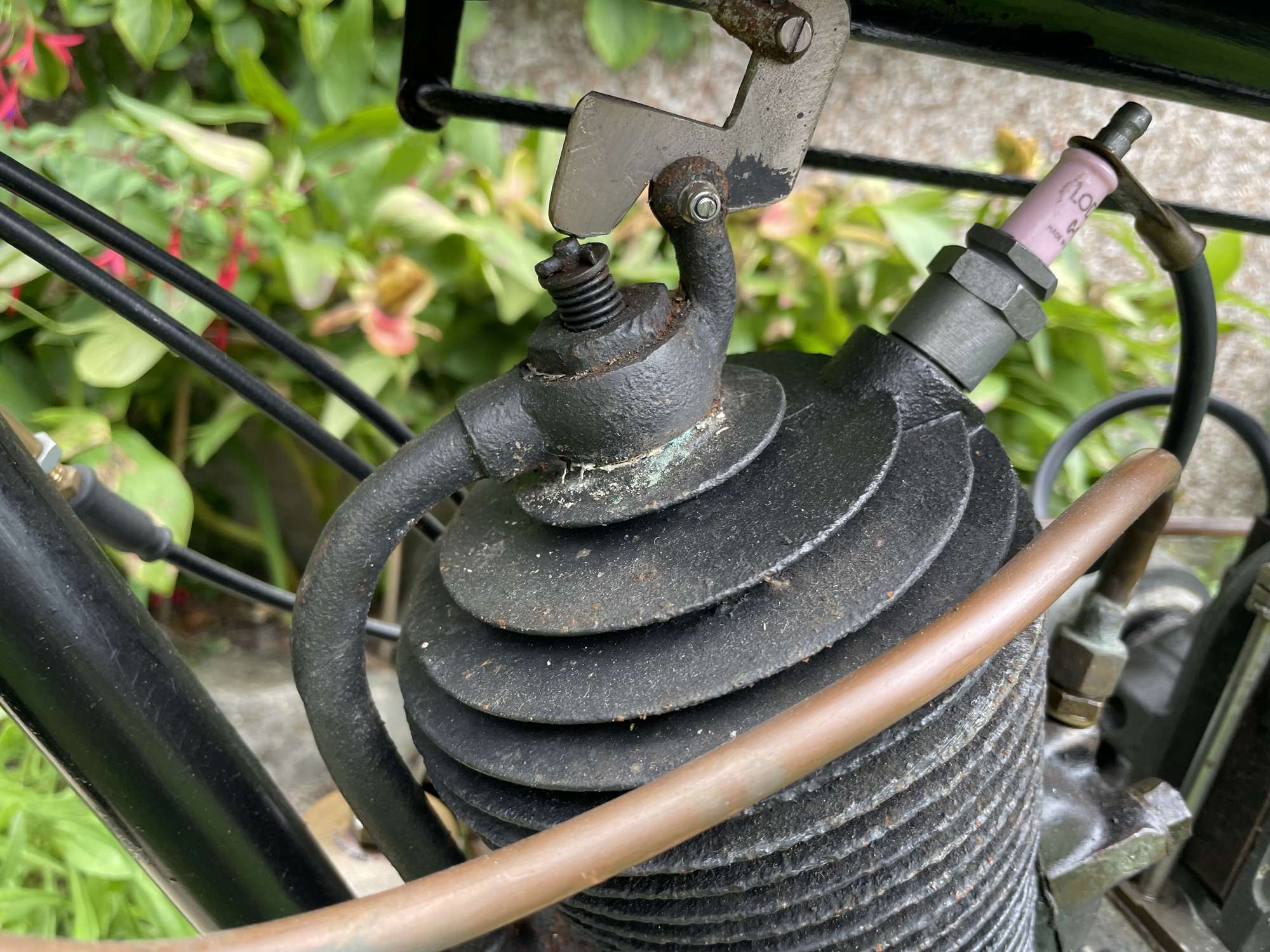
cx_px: 635
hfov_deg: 67.3
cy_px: 476
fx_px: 954
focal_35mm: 26
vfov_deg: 53.1
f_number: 1.6
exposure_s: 1/121
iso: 50
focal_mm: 4.2
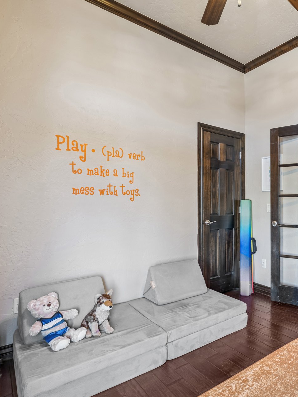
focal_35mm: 23
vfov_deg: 72.8
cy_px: 205
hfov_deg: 53.9
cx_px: 240
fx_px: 269
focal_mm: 15.3
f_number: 10
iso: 100
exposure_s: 1/3.33
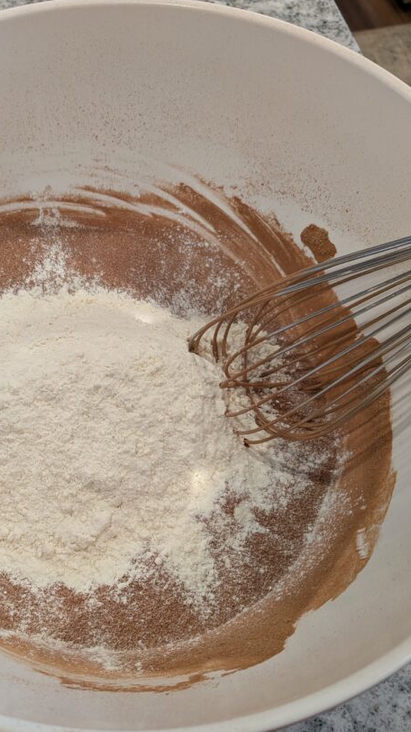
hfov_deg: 35.2
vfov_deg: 59.3
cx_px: 133
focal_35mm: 33
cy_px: 409
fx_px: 640
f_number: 1.7
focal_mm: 4.53
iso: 139
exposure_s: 1/120
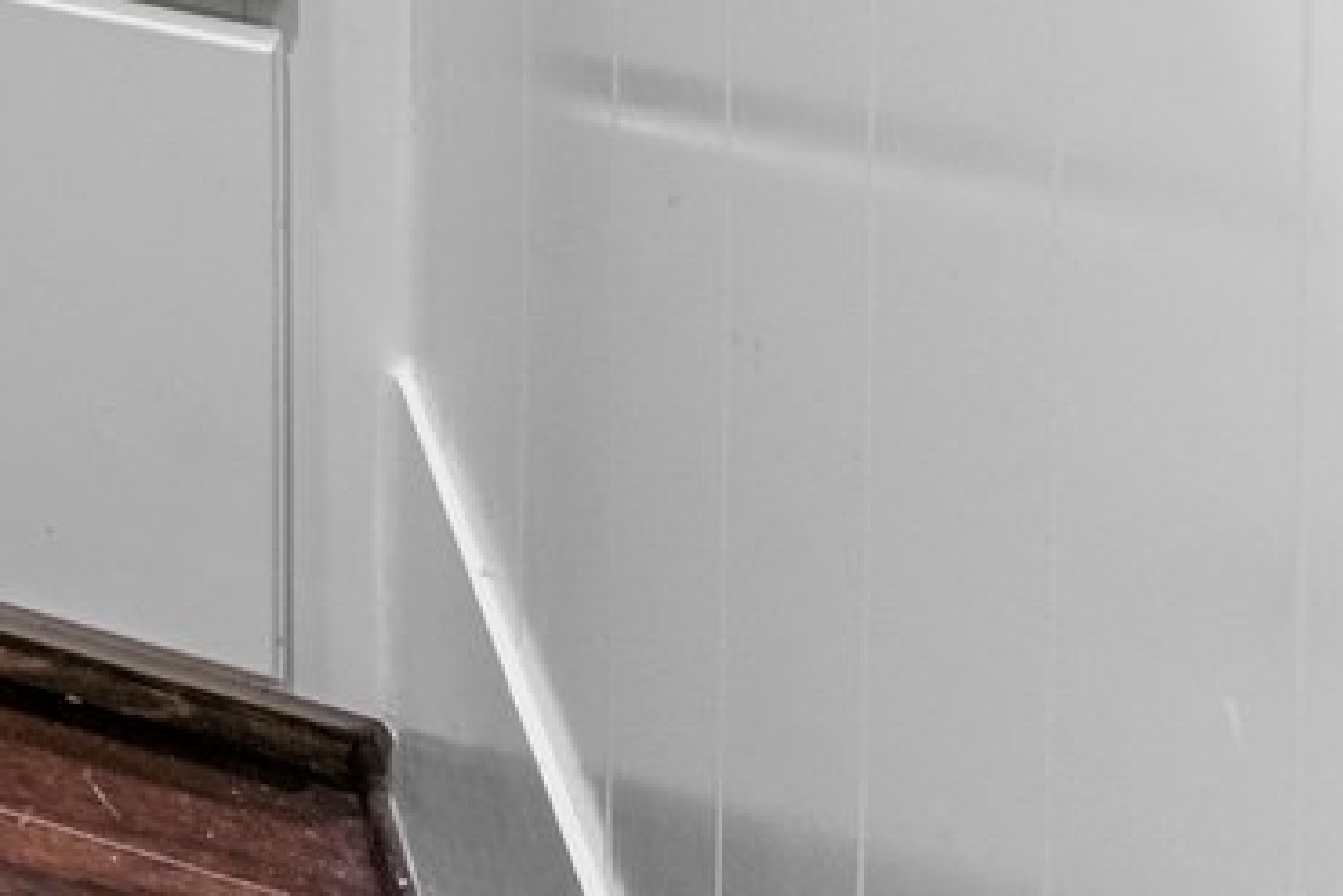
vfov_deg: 11.9
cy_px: -1504
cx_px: -2265
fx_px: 3097
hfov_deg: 13.2
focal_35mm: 83
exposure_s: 1/3
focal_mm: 15
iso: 400
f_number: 7.1
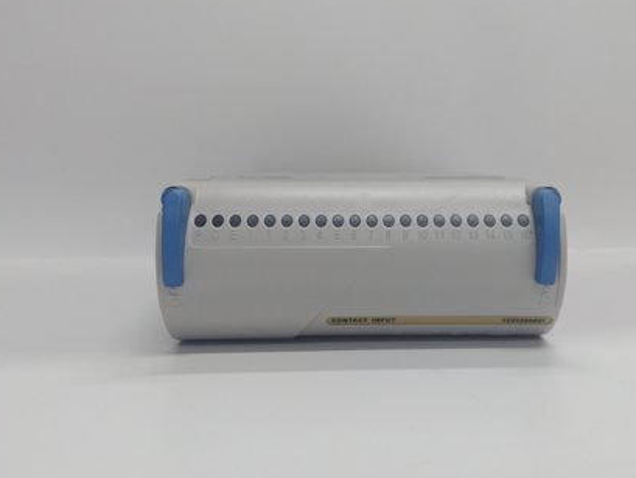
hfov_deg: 55.1
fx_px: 606
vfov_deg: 43.0
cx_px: 372
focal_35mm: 33
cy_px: 248
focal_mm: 3.79
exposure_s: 1/33
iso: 107
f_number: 2
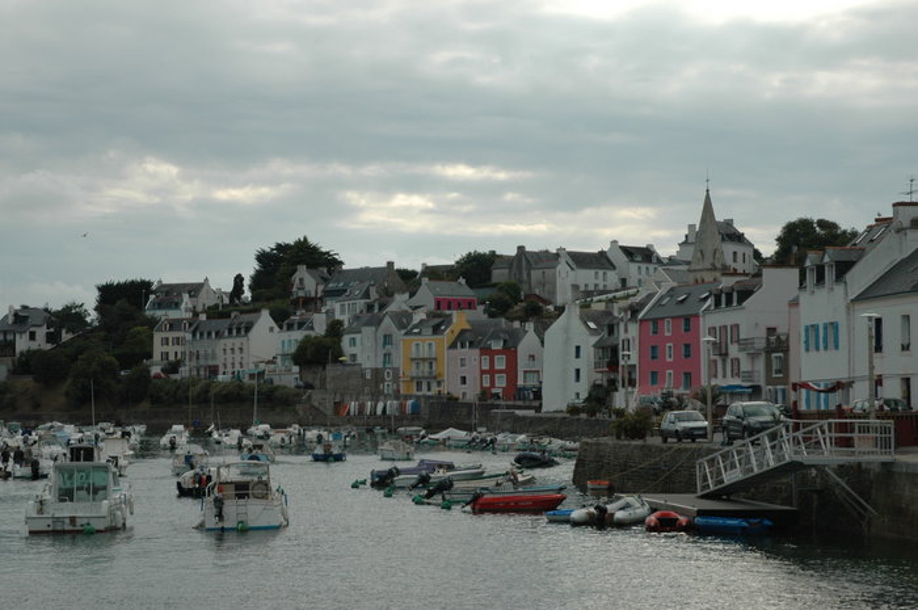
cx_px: 459
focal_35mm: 75
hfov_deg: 27.0
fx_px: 1910
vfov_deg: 18.1
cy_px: 305
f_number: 10
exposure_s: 1/400
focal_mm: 50
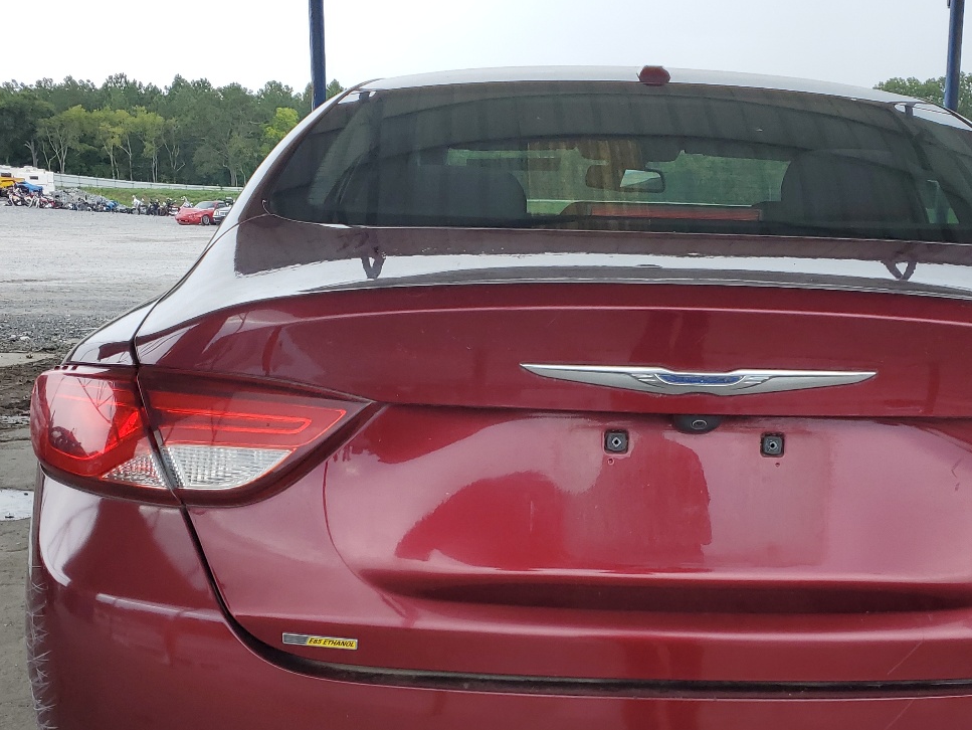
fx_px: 1208
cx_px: 643
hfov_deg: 43.3
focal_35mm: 43
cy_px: 528
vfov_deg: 33.1
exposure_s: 1/500
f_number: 1.5
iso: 50
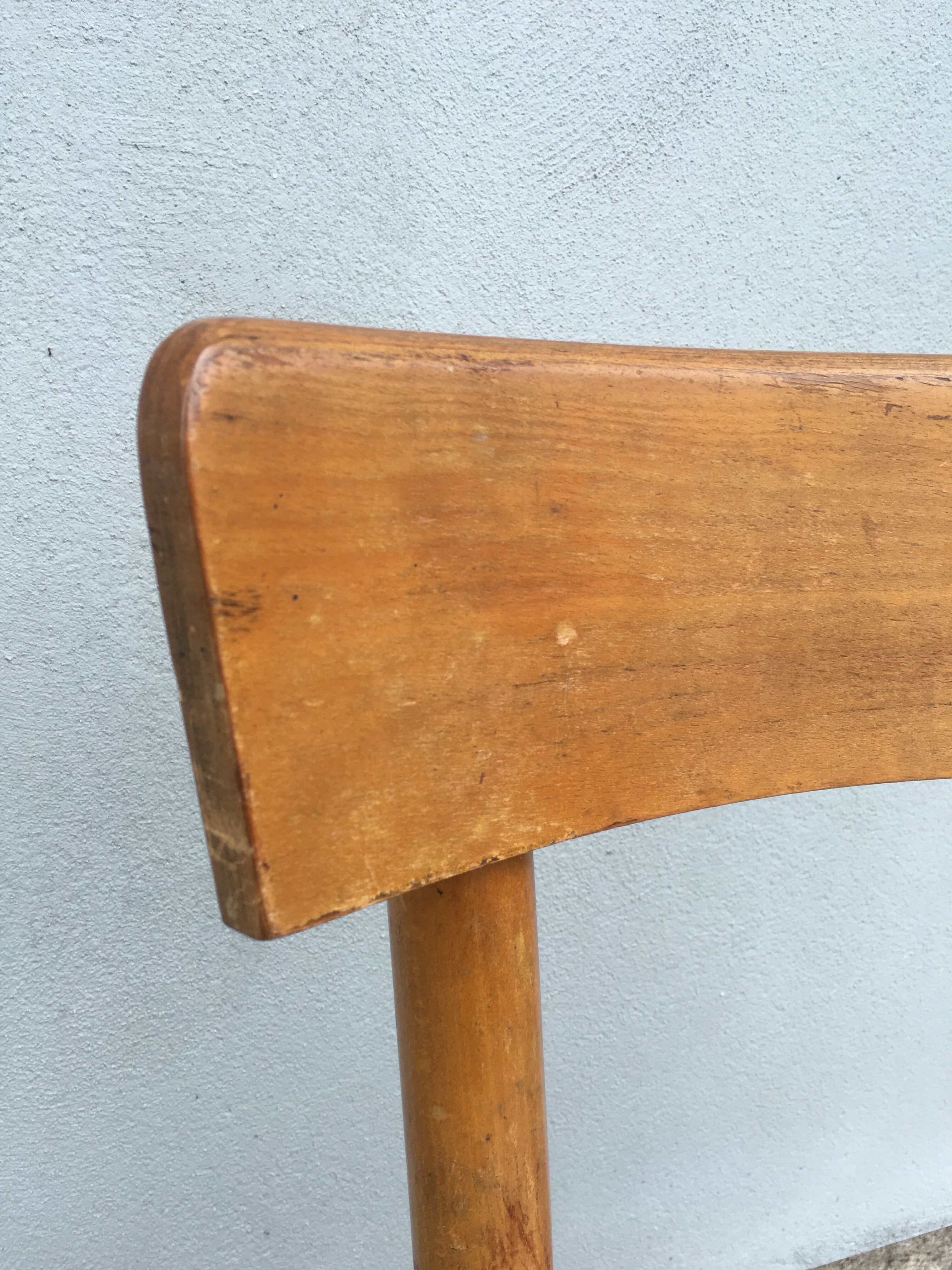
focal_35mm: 29
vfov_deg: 61.7
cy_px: 635
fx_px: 1063
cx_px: 476
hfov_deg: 48.2
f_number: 2.2
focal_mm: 4.15
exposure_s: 1/100
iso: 40
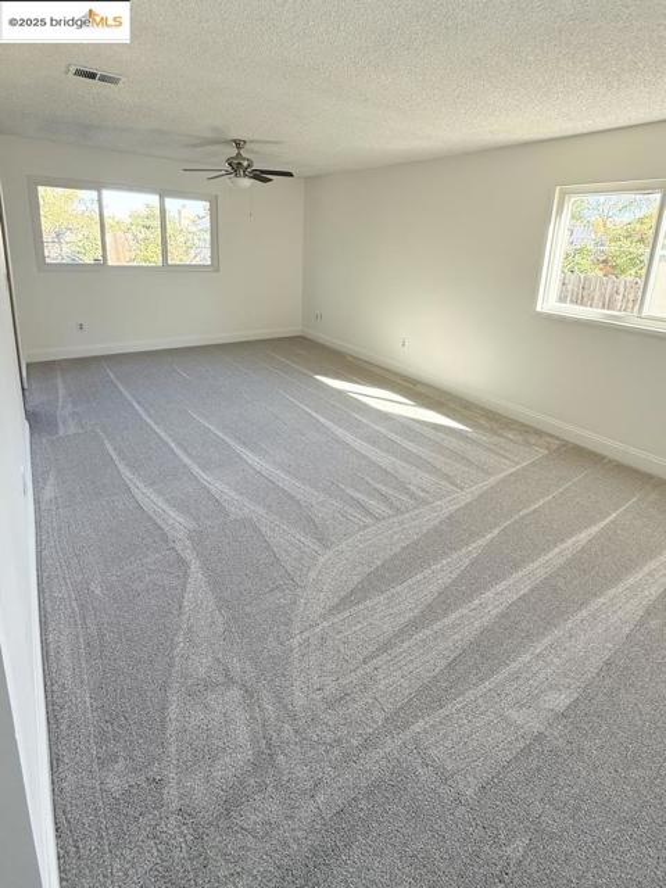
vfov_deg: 102.1
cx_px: 333
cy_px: 444
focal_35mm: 14
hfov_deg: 85.7
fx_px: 359
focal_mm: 2.22
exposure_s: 1/99
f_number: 2.2
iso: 100
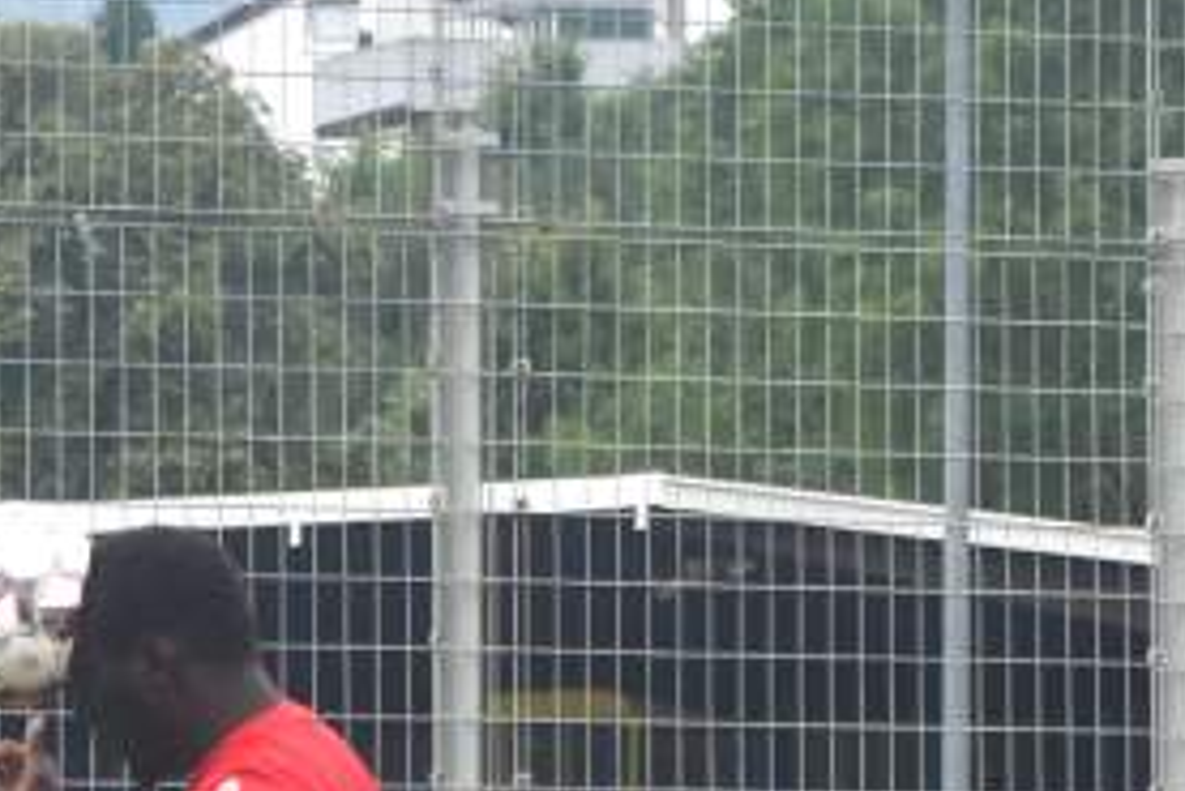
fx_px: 18739
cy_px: 517
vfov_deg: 2.4
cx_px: 988
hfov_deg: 3.6
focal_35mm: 569
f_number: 6.3
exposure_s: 1/1600
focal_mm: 70
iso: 400
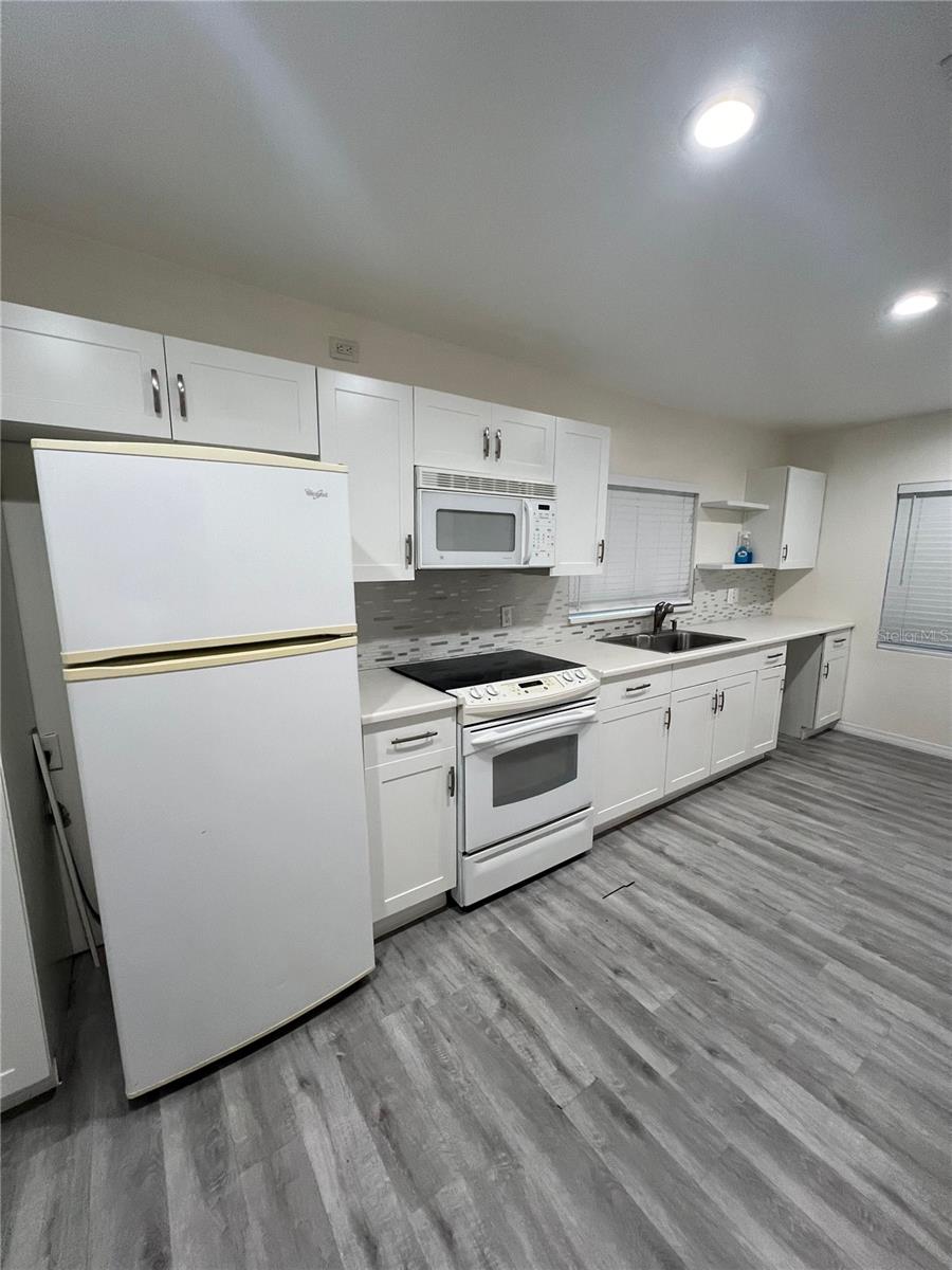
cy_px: 635
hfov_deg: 89.9
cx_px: 476
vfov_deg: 106.2
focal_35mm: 13
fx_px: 477
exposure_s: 1/120
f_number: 1.8
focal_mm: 1.57
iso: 250
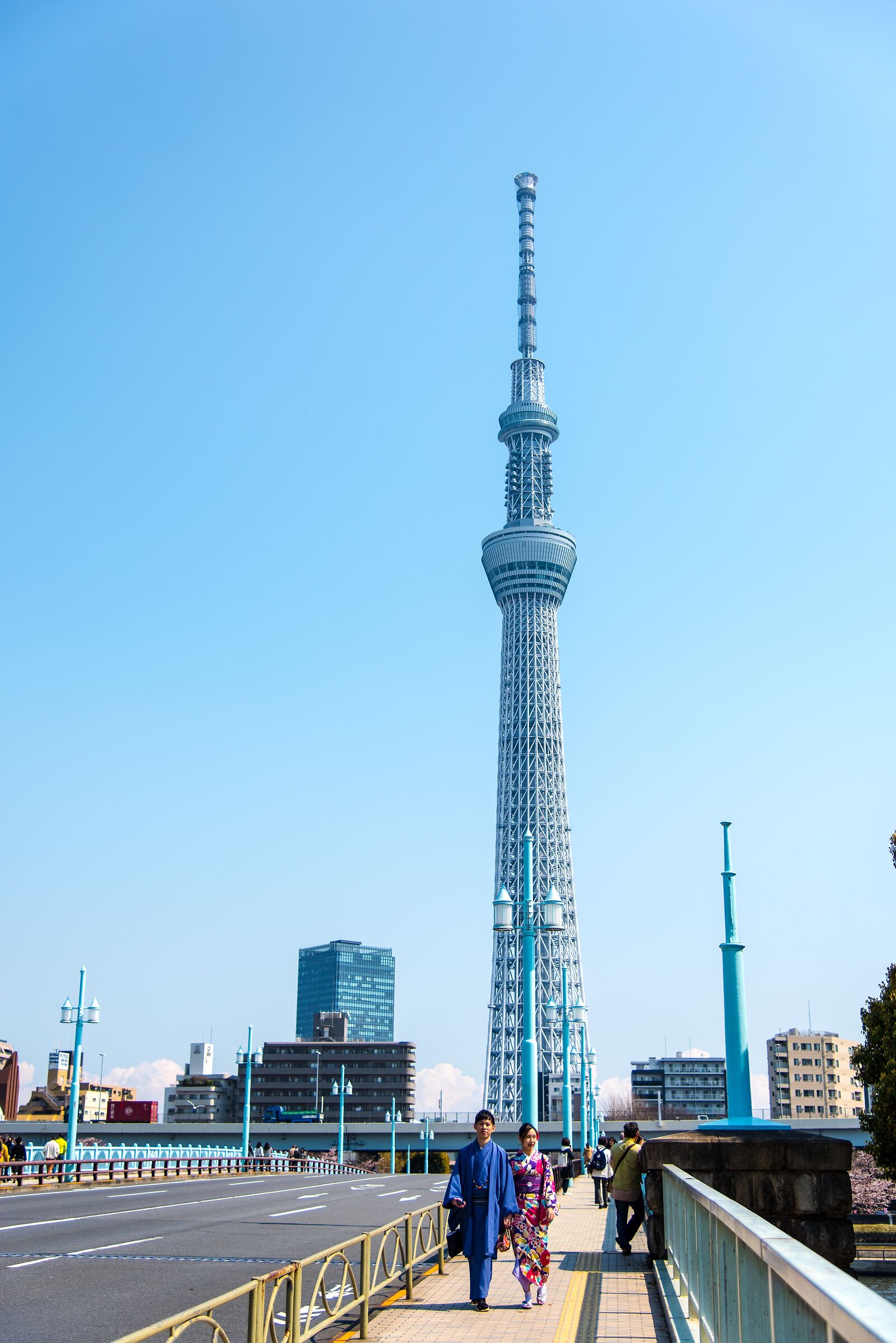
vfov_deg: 48.4
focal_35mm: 40
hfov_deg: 33.4
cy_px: 672
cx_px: 448
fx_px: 1492
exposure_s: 1/1000
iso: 64
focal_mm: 40
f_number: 4
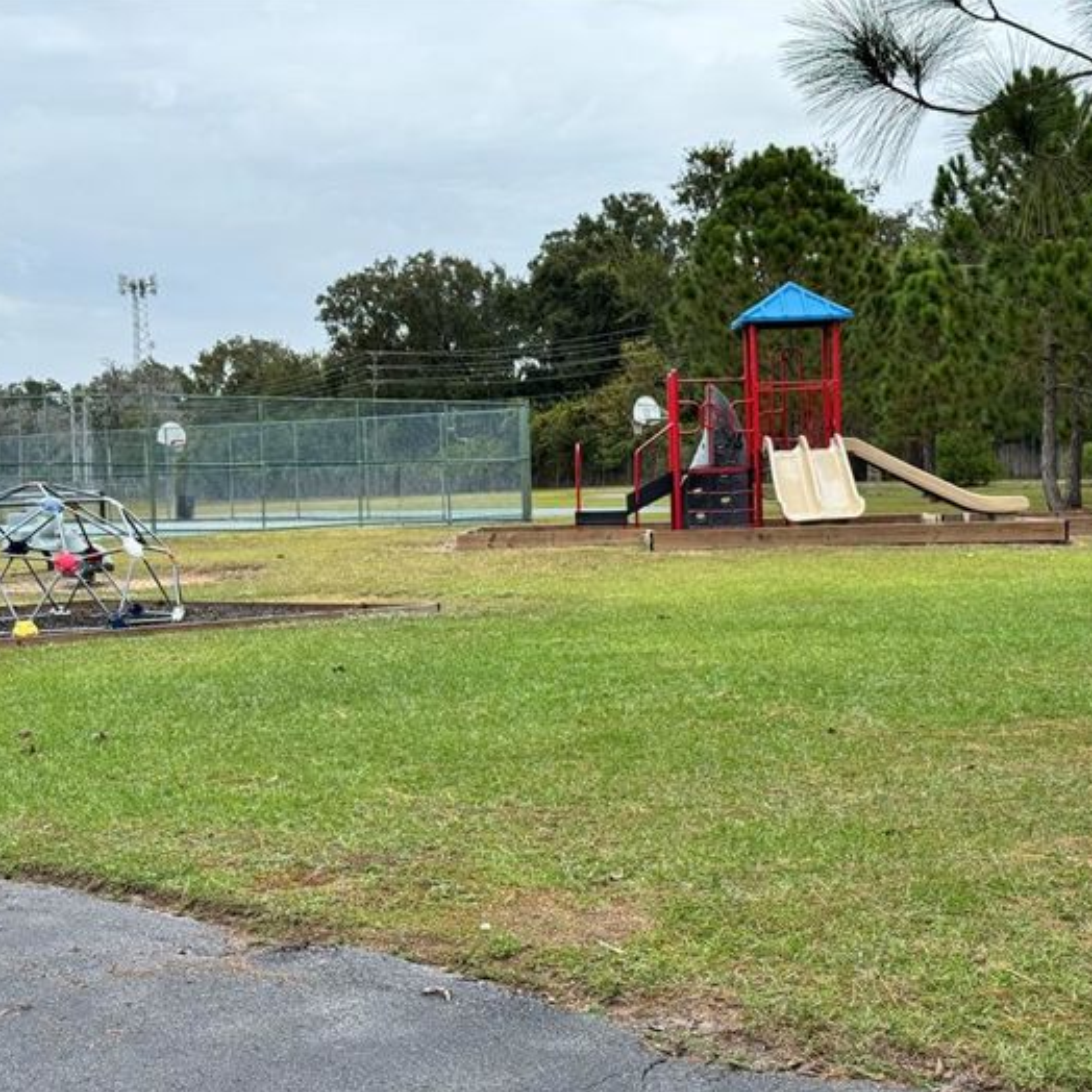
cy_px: 546
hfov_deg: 30.0
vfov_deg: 30.0
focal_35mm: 57
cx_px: 555
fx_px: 2034
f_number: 1.78
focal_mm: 6.76
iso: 64
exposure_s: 1/1427
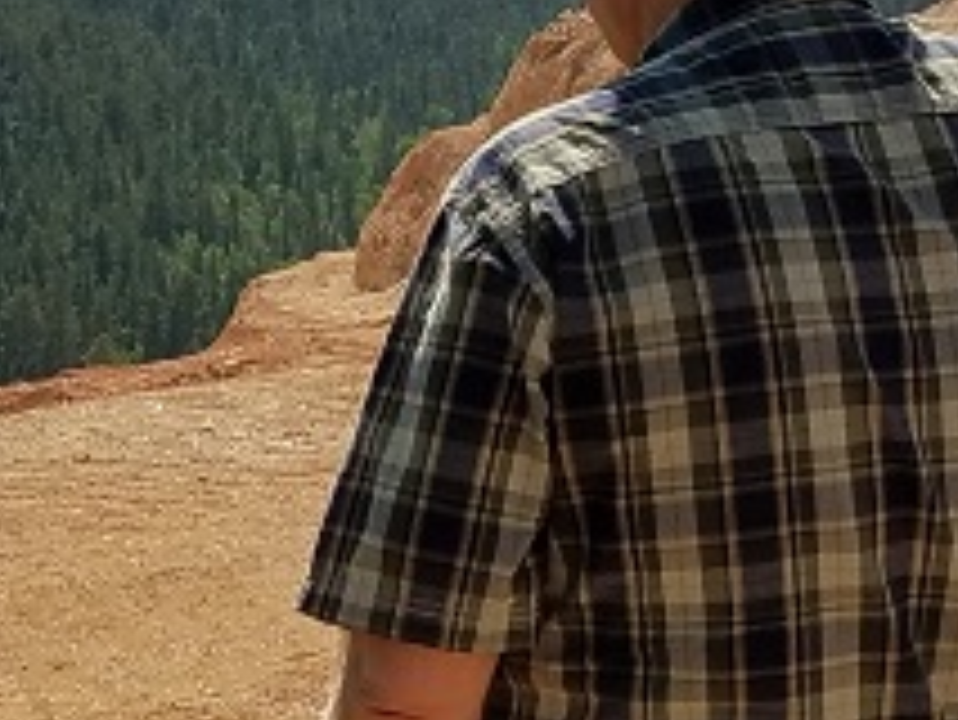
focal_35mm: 122
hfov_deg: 15.9
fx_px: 3378
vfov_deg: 12.1
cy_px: 598
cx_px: 85
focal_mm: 4.2
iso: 40
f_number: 1.7
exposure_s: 1/2904
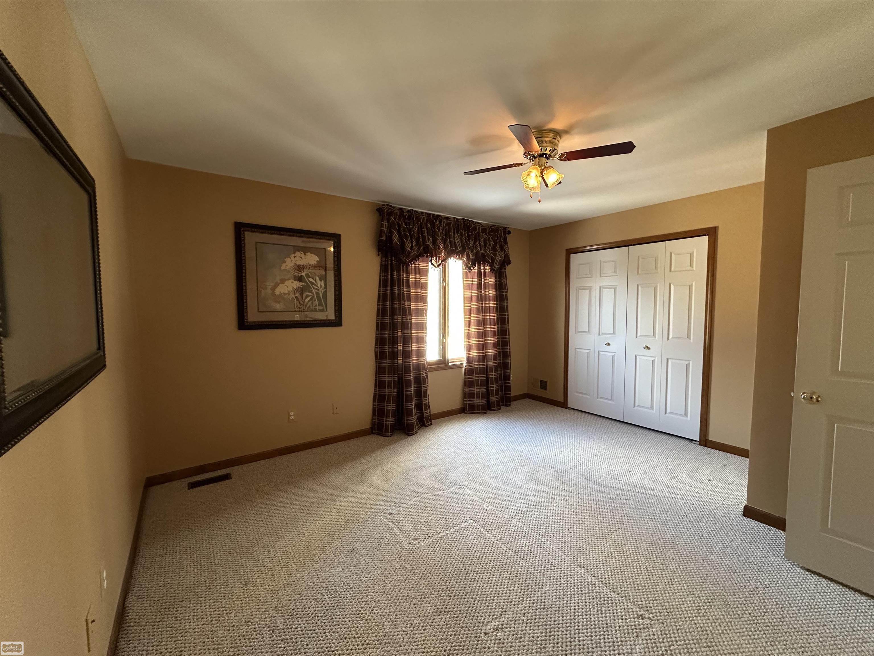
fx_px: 353
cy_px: 328
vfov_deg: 85.7
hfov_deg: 102.1
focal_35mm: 14
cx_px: 437
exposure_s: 1/60
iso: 640
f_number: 2.2
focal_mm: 2.22
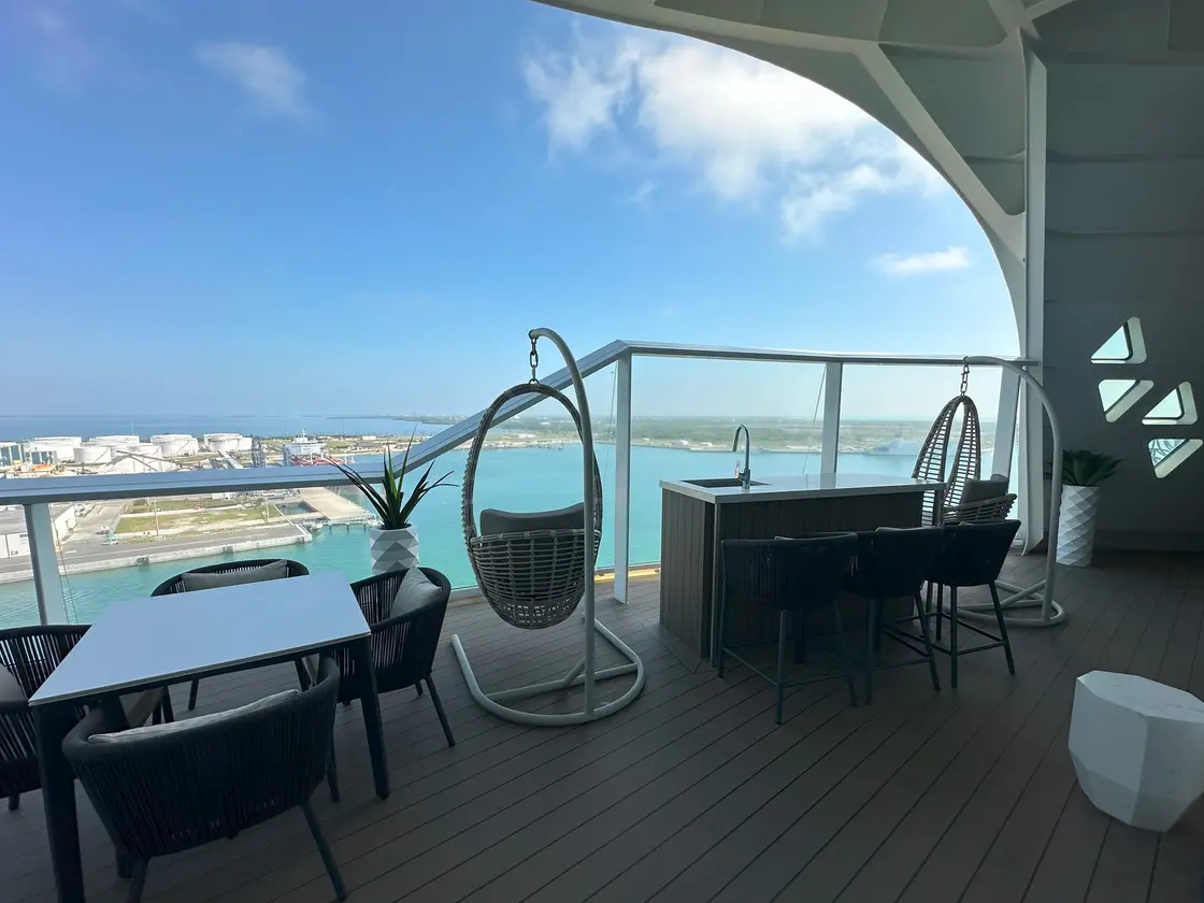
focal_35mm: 15
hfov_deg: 98.2
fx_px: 522
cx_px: 603
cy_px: 482
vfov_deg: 81.6
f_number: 2.2
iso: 50
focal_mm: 2.22
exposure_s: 1/1715
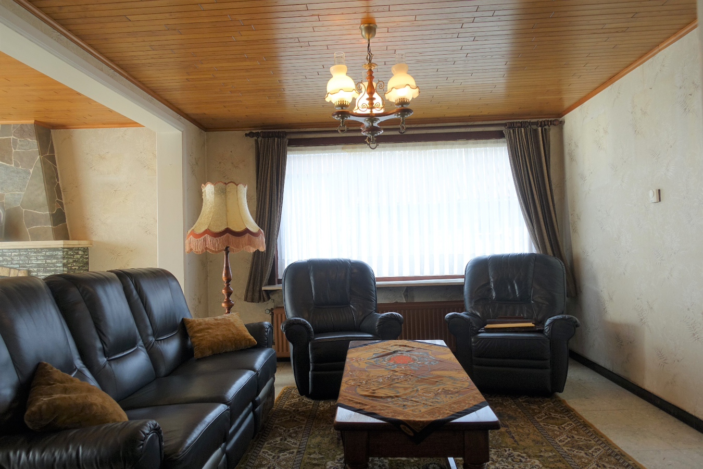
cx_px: 352
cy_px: 234
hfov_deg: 73.7
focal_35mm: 24
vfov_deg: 53.1
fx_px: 469
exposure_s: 1/80
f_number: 3.2
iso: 125
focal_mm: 8.8
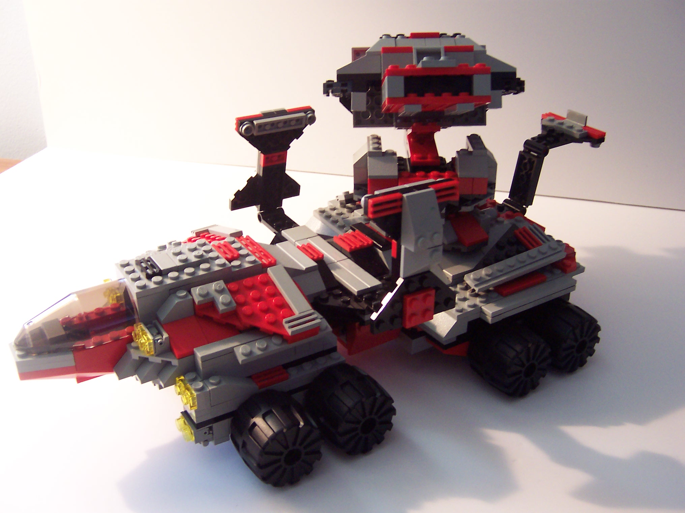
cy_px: 256
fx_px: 712
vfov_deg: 39.7
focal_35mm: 36
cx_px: 342
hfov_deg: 51.4
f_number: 2.8
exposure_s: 1/8
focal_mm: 5.6
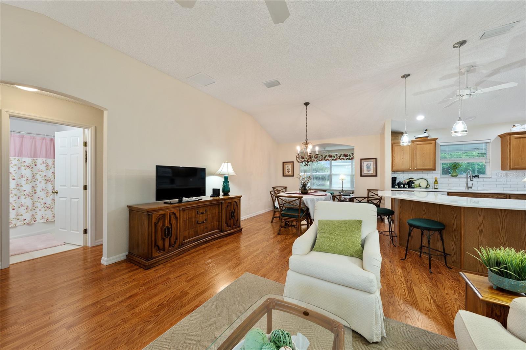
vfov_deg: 85.4
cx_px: 263
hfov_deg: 108.3
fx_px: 190
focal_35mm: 13
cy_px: 175
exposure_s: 1/5
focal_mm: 13
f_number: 6.3
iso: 250
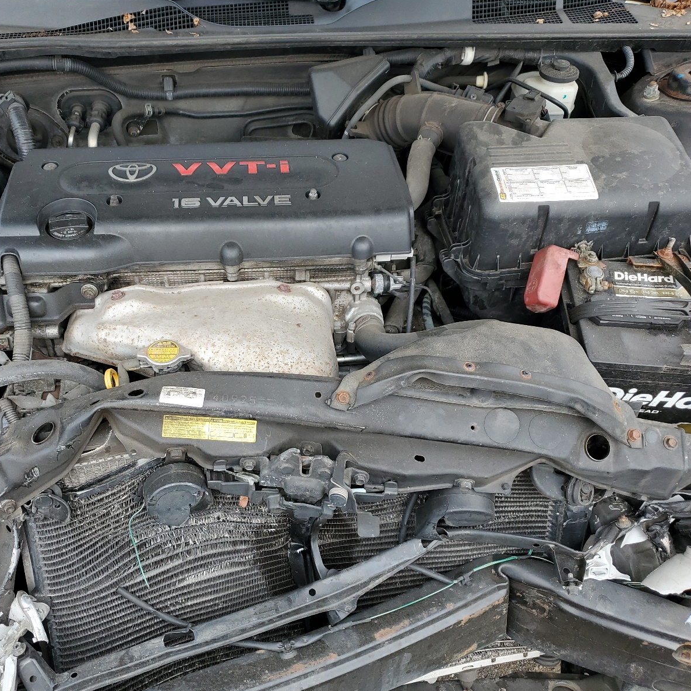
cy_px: 347
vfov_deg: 52.5
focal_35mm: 31
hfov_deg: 52.2
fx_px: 700
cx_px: 281
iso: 50
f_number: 1.5
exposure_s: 1/556
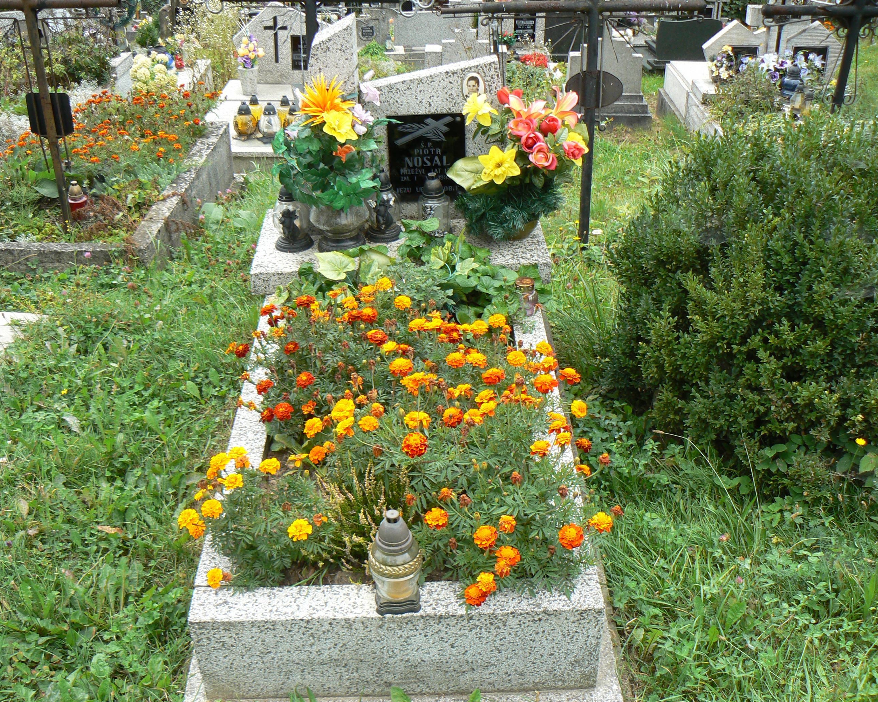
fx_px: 987
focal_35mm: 38
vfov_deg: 39.2
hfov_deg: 47.9
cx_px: 423
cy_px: 351
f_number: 4
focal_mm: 6
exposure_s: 1/80
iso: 80
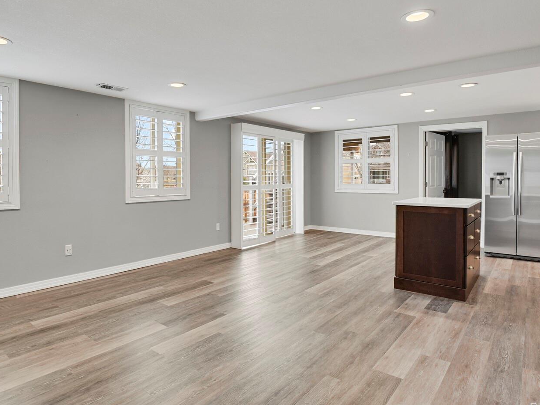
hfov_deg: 78.9
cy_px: 186
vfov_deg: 63.3
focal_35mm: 21
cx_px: 254
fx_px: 327
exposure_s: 1/20
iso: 2200
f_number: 8
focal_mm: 17
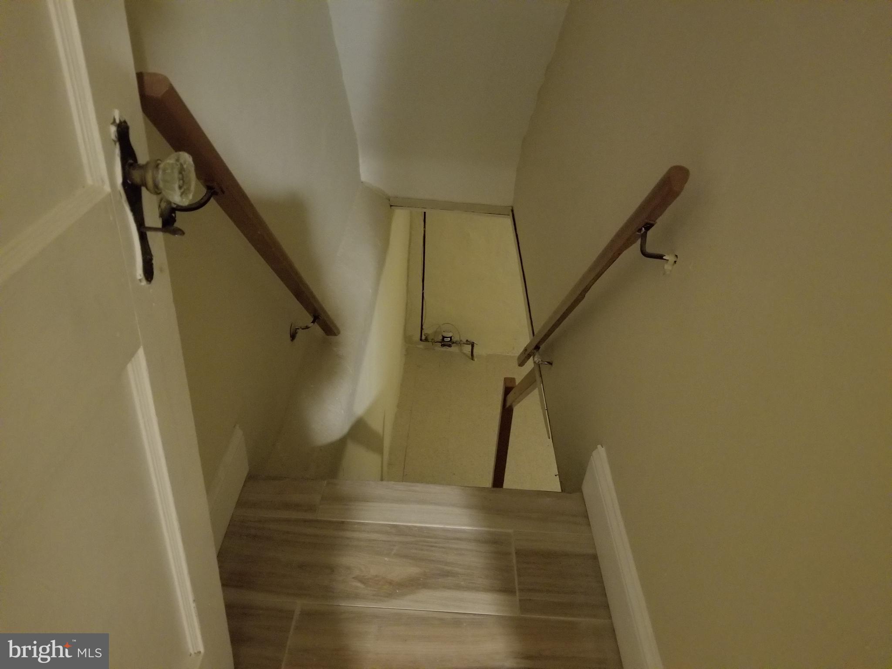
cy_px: 334
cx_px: 446
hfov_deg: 67.3
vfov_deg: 53.1
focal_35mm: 26
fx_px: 670
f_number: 1.7
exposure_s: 1/10
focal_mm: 4.3
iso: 800
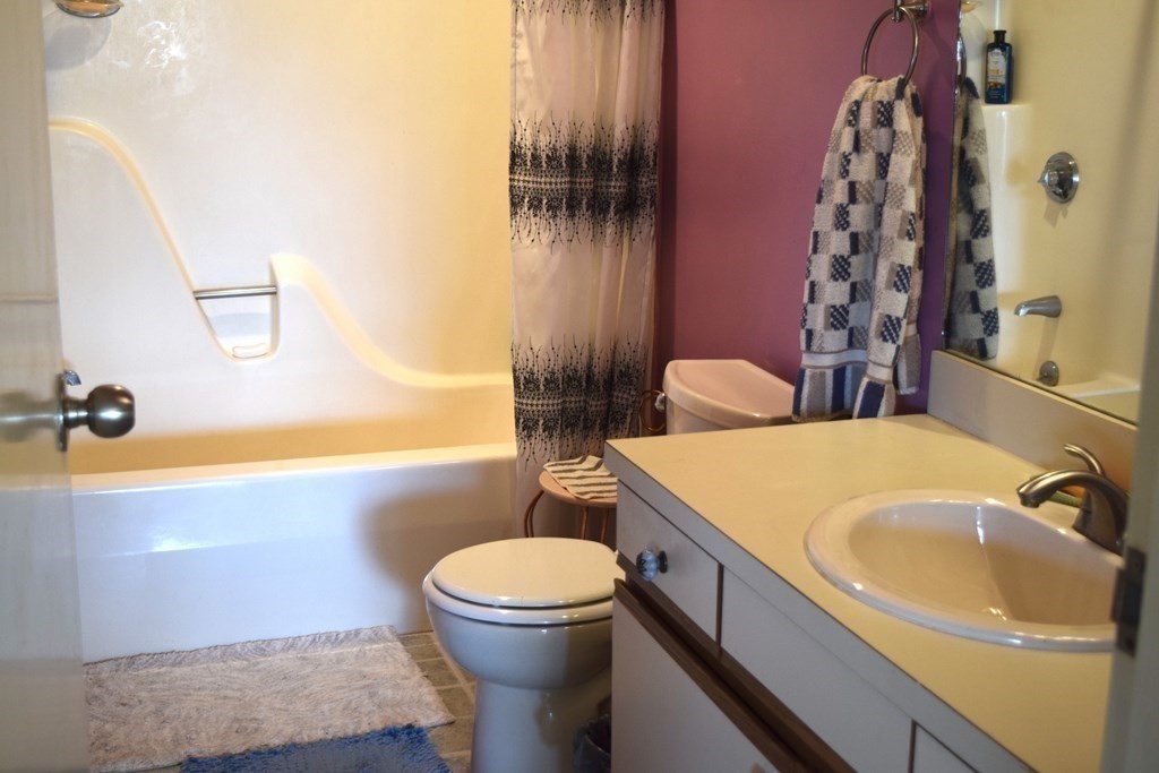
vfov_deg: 29.0
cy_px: 386
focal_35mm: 46
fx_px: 1497
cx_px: 580
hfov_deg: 42.3
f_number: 4.2
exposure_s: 1/60
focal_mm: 31
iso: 500
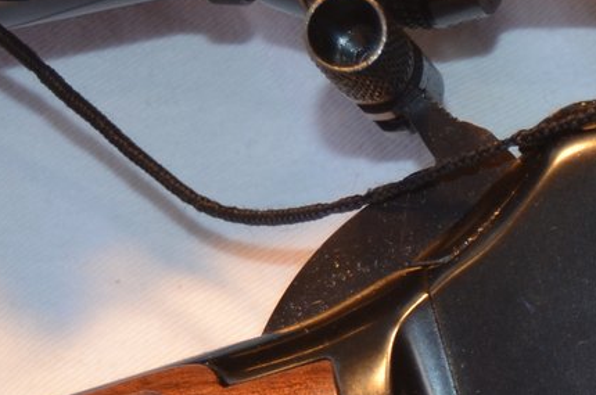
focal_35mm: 227
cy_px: 622
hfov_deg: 8.8
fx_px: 3751
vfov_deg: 6.0
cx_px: 929
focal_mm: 38
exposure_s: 1/125
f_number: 4.8
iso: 360
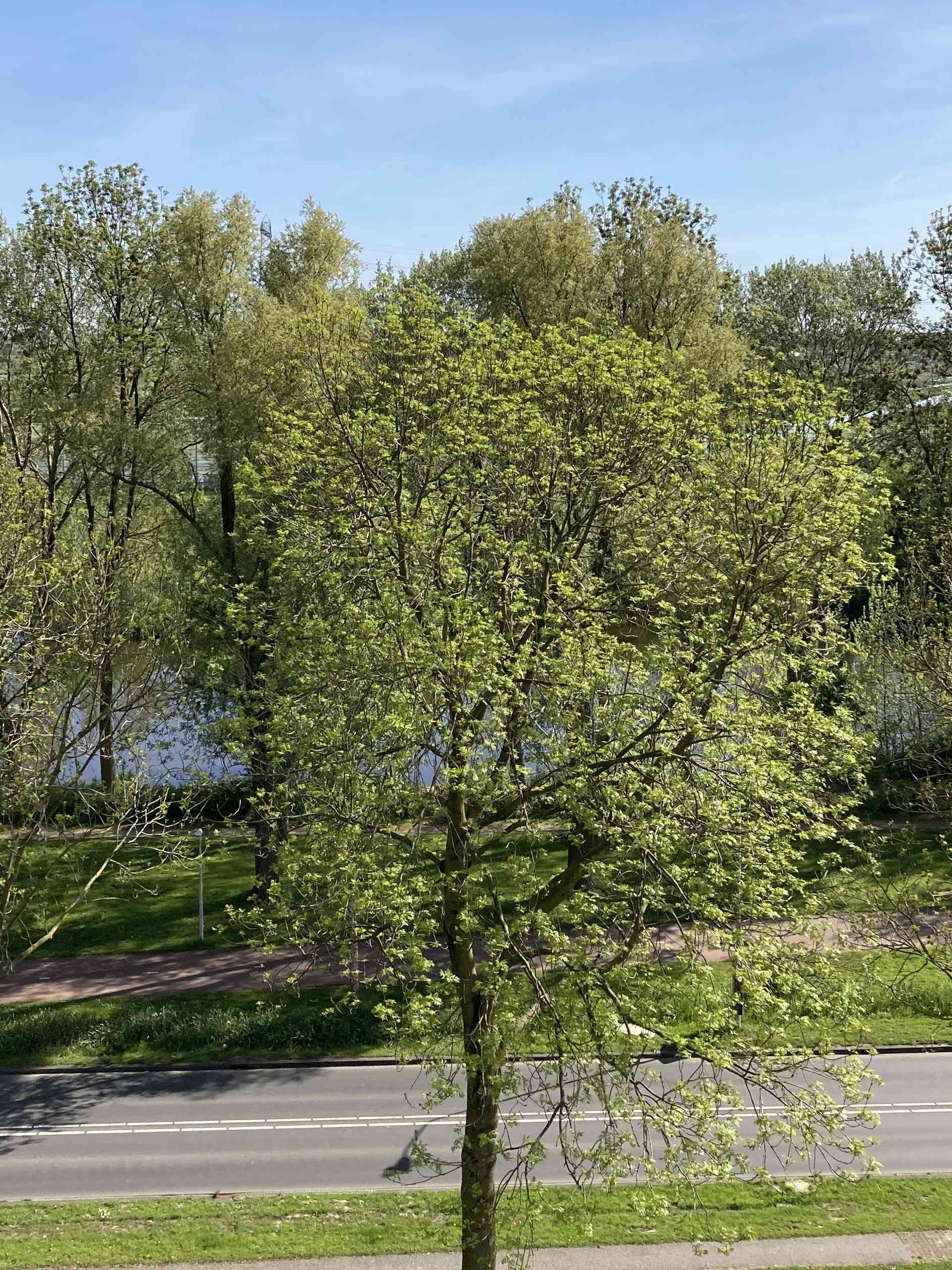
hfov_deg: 32.2
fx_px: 1650
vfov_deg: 41.6
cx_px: 485
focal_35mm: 45
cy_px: 444
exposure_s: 1/2288
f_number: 1.8
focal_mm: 3.99
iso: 20
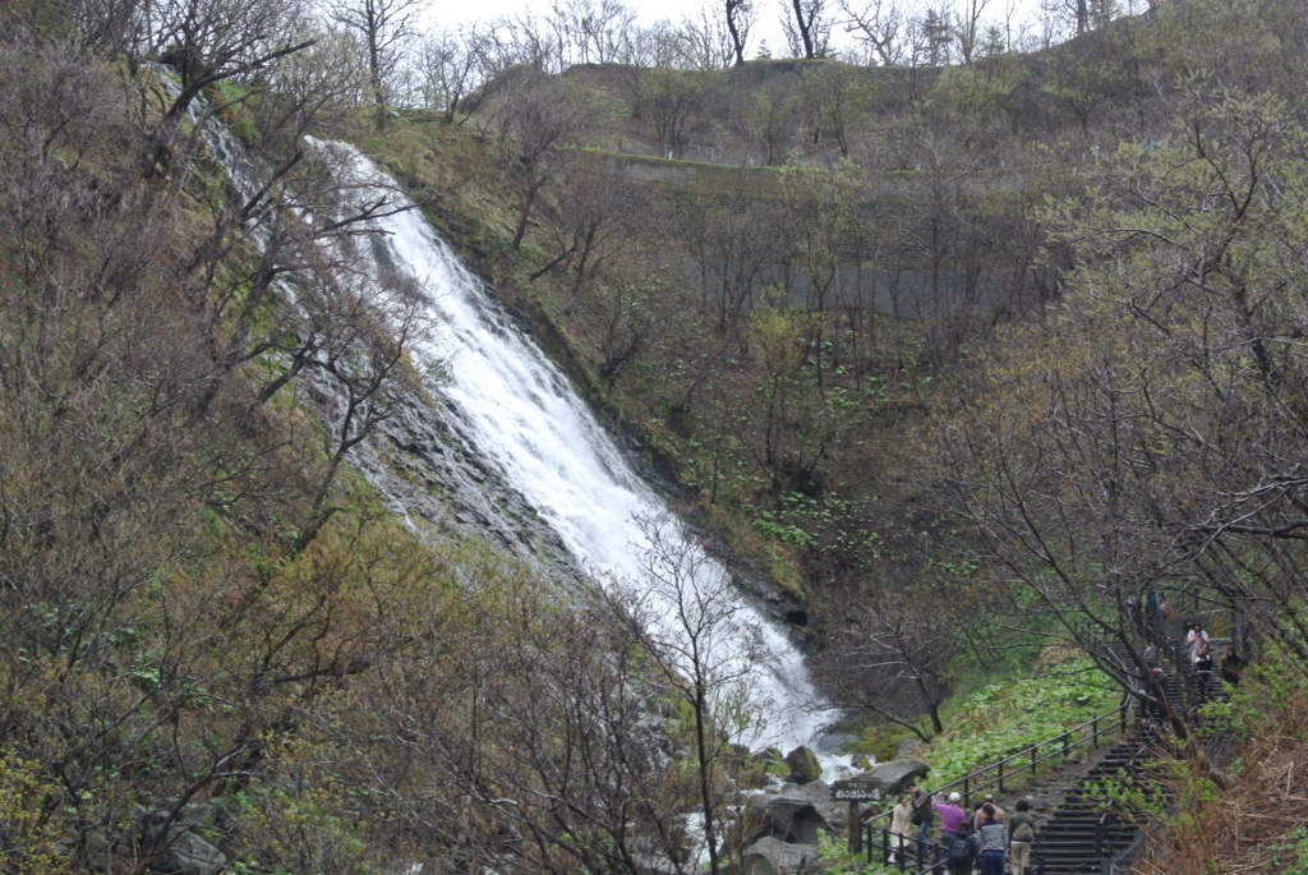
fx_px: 2291
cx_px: 654
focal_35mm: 63
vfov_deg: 21.6
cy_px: 438
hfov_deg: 31.9
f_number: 8
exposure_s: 1/125
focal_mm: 23.6
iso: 100
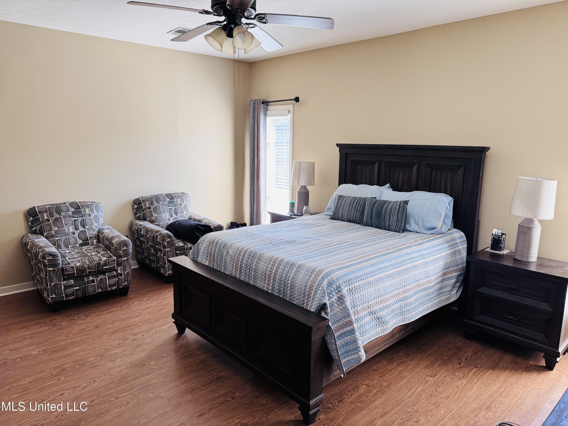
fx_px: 394
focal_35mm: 24
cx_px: 284
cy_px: 213
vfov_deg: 56.8
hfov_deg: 71.6
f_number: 1.78
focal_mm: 6.76
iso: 200
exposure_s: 1/89
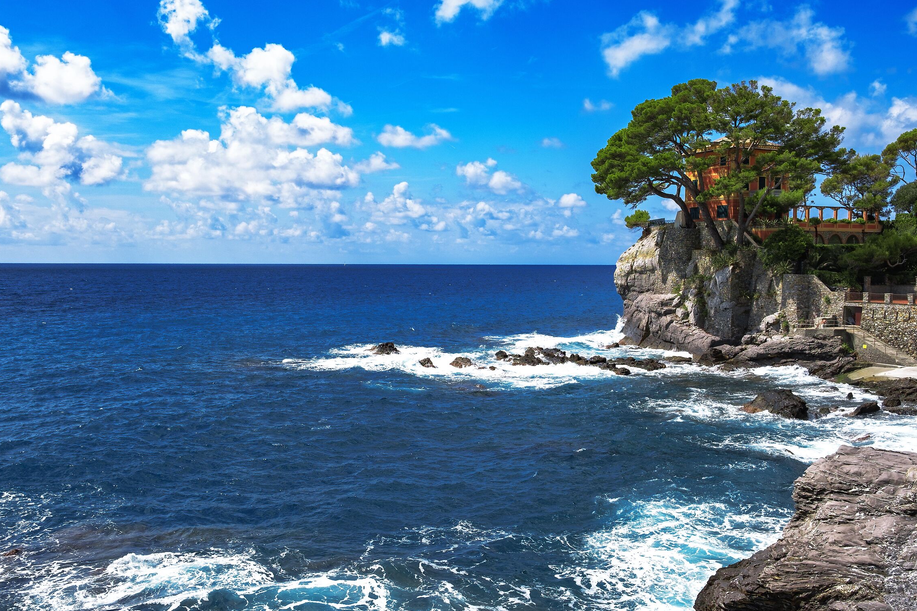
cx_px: 447
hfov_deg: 51.9
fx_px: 943
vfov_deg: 36.0
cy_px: 309
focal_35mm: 37
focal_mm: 23
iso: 100
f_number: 5.6
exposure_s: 1/640
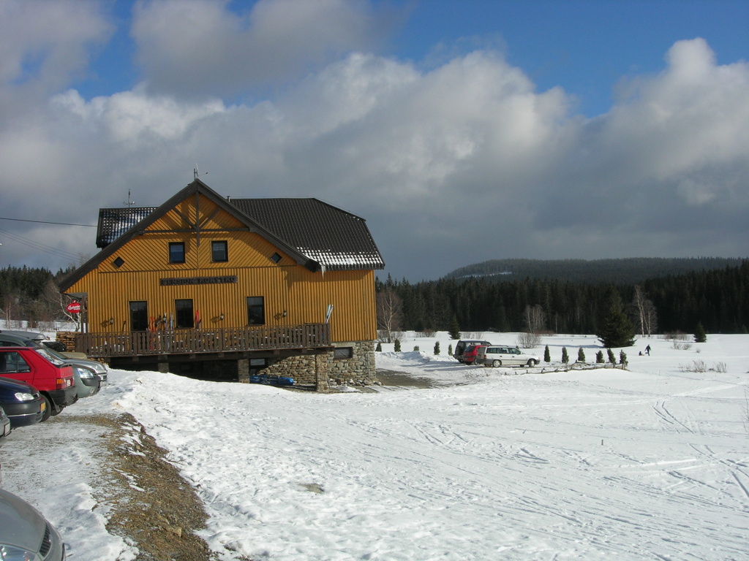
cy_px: 280
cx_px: 374
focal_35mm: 38
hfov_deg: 49.0
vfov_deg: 37.7
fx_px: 822
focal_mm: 7.8
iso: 64
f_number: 4.8
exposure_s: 1/836
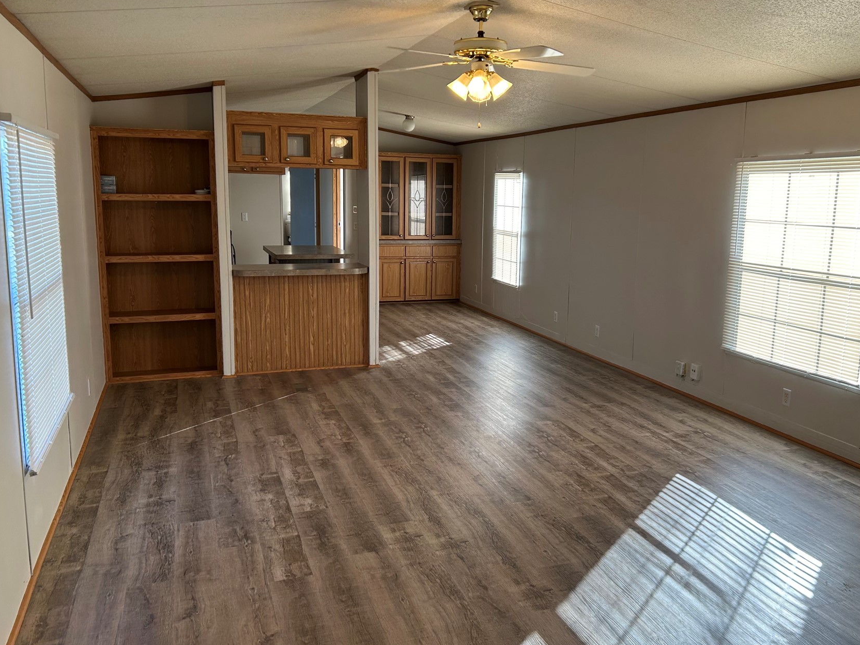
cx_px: 457
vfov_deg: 46.8
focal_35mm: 30
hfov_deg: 59.9
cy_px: 306
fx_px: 745
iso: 50
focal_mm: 5.7
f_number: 1.5
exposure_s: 1/120
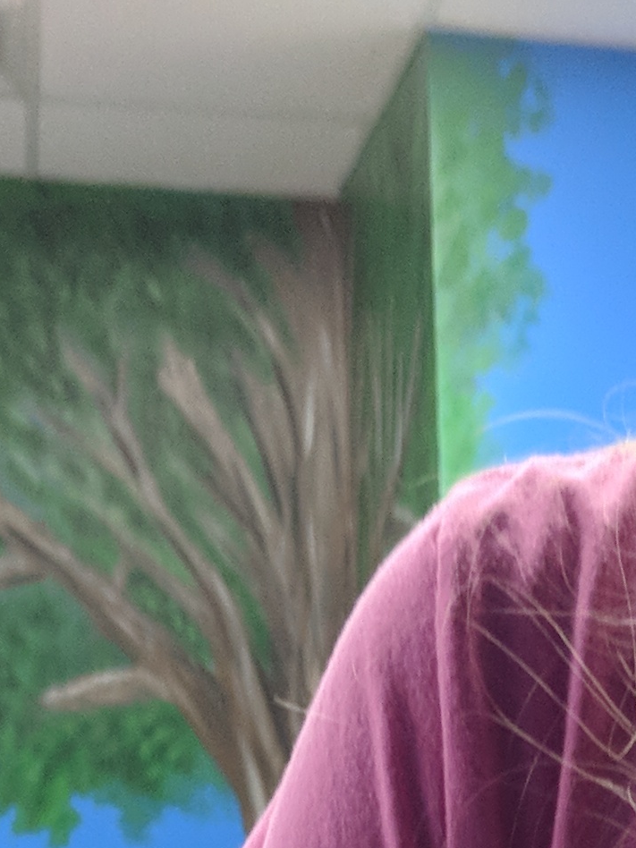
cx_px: 812
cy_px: 1806
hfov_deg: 12.9
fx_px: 2719
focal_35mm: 111
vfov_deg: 14.2
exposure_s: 1/40
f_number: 2
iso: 439
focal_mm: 4.67
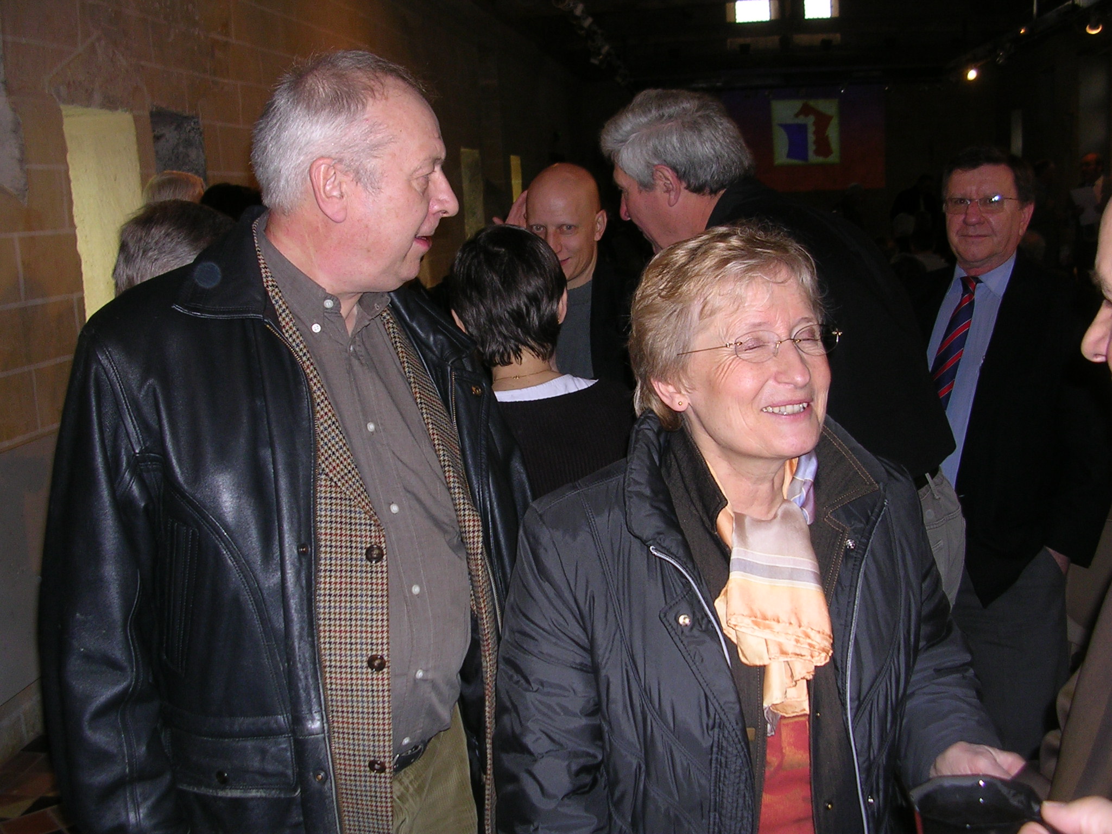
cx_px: 556
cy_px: 417
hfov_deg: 49.0
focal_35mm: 38
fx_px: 1221
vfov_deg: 37.7
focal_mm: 5.8
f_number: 2.8
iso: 53
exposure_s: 1/60.1
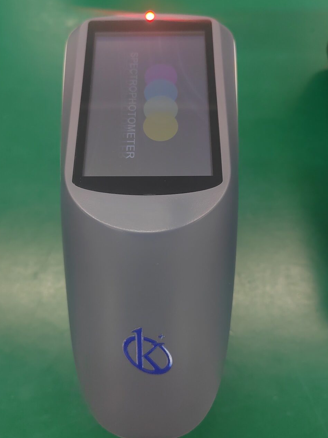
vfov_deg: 61.7
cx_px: 158
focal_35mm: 29
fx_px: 366
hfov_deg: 48.2
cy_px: 219
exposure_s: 1/50
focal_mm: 5.52
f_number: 1.9
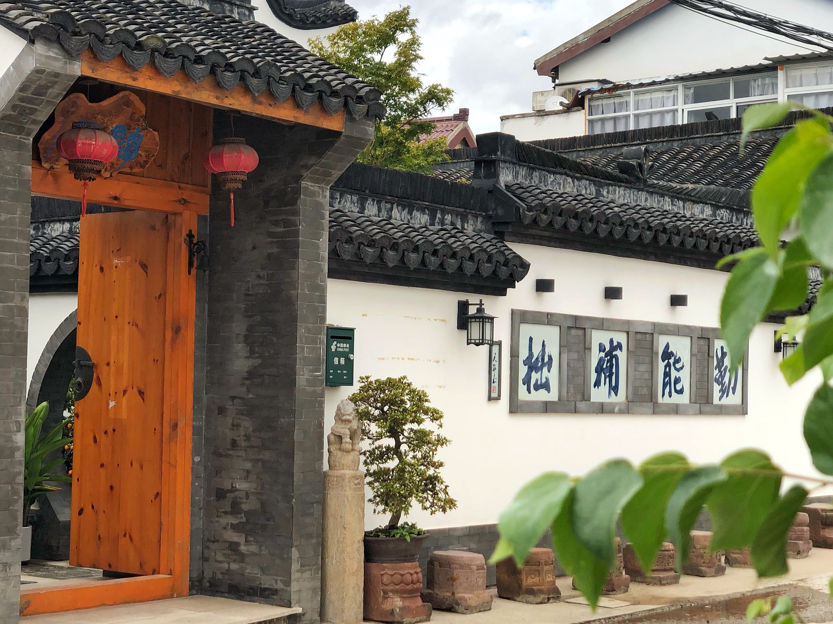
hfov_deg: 28.5
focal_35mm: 68
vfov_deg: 21.6
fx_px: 1636
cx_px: 324
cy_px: 352
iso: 16
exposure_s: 1/470
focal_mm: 6
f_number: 2.4
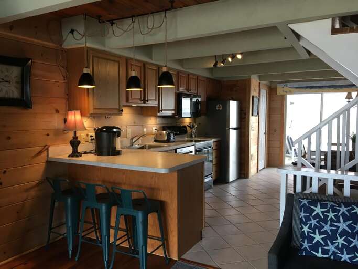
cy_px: 134
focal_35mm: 29
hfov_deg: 61.7
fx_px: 300
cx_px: 179
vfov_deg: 48.2
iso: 50
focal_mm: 4.15
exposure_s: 1/30
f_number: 2.2
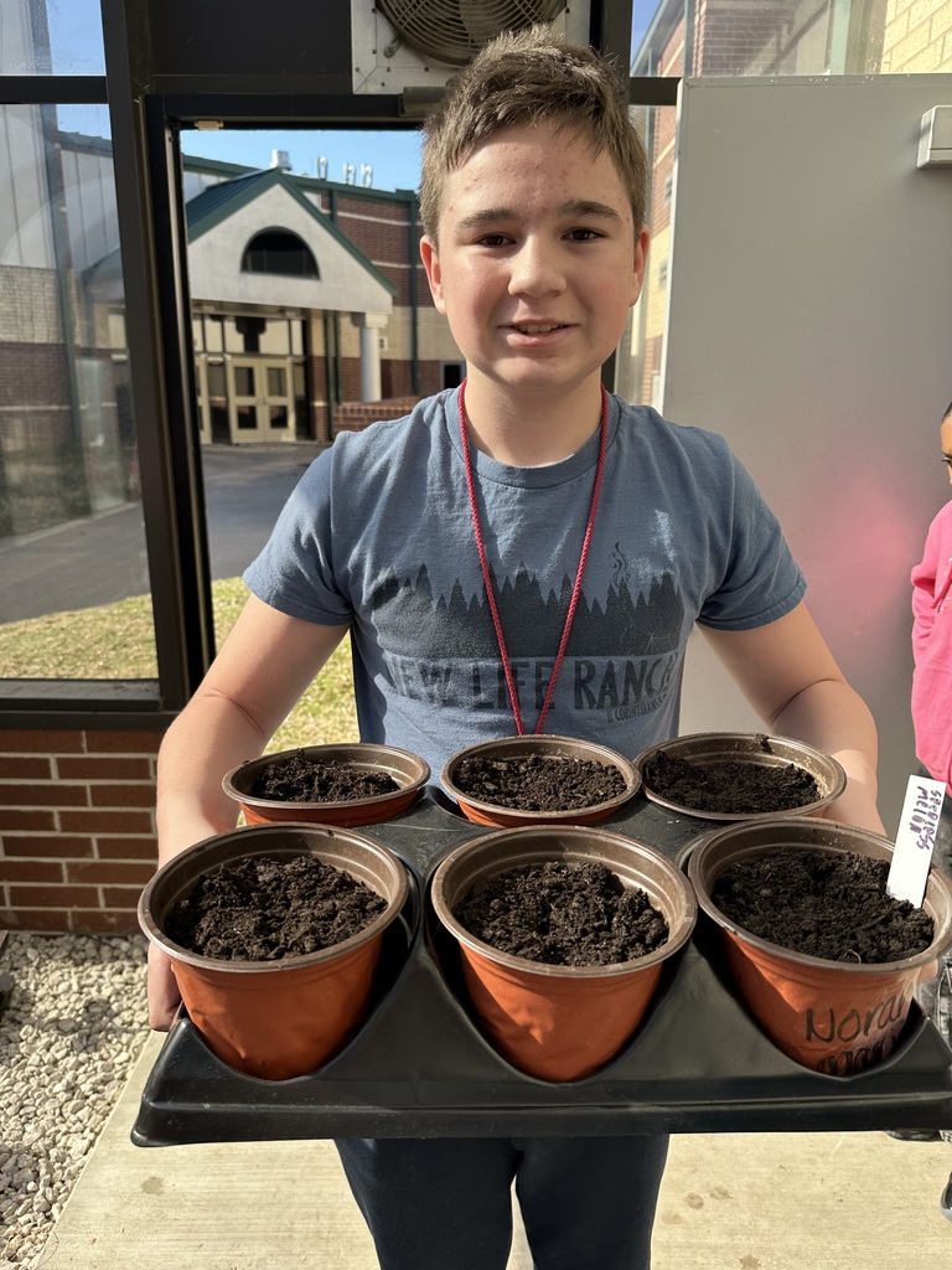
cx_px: 476
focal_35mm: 24
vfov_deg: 71.6
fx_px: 880
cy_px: 635
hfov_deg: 56.8
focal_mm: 6.86
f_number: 1.78
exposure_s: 1/1357
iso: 80
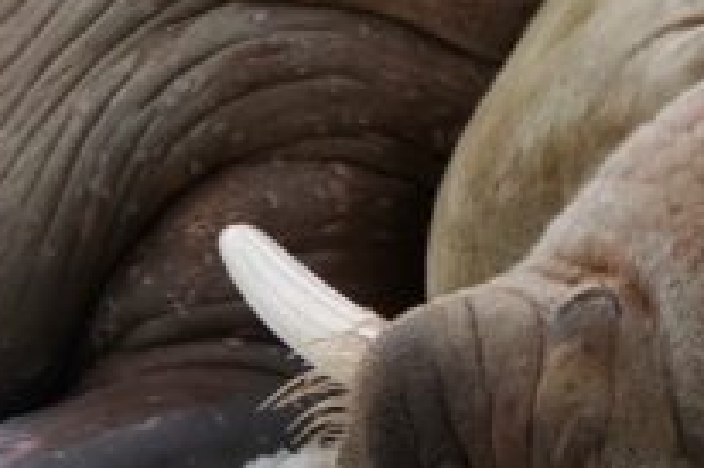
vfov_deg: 0.6
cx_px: 988
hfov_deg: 0.9
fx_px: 44569
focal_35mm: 2281
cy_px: -244
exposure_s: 1/640
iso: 100
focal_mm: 167.98
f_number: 4
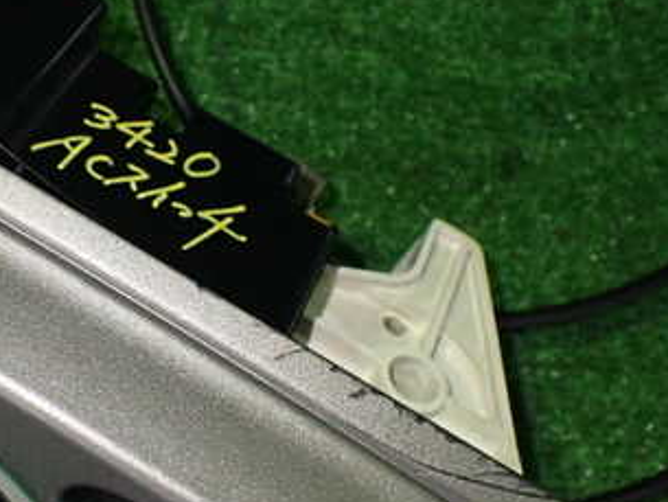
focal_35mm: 59
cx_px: 90
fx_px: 1139
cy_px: 254
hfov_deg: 31.4
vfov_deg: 24.8
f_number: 2.3
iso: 800
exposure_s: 1/100
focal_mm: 5.4
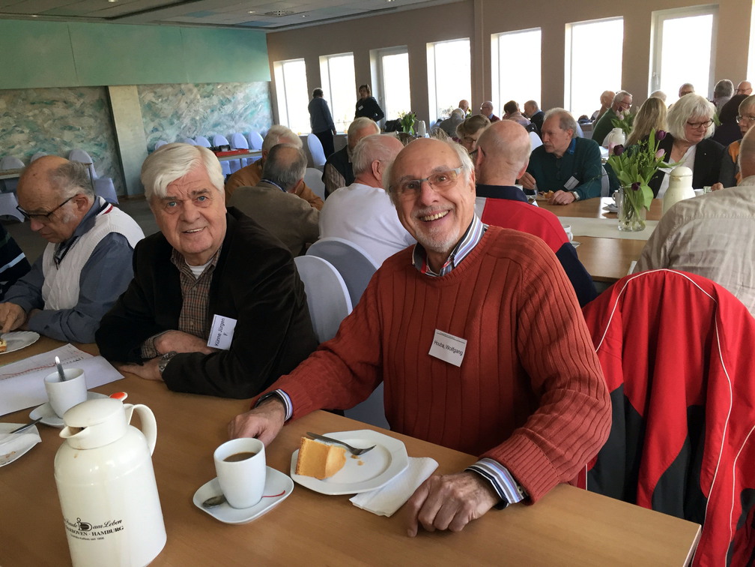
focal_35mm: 29
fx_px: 633
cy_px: 284
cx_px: 378
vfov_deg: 48.2
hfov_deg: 61.7
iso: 100
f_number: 2.2
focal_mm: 4.15
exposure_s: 1/33
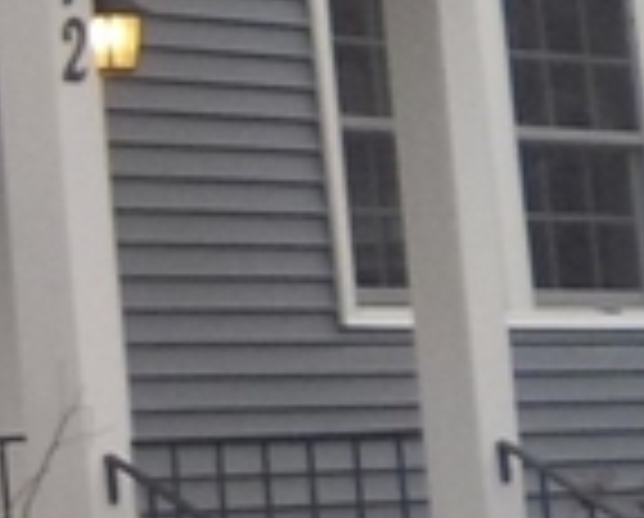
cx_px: -1085
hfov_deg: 8.2
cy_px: -252
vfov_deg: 7.3
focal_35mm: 209
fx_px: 3992
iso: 125
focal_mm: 4.1
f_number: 3.3
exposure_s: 1/320
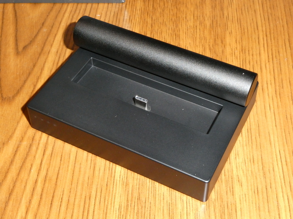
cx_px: 146
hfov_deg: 35.5
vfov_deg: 27.0
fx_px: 457
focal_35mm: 54
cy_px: 110
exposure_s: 1/60
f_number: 7.1
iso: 800
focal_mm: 9.6
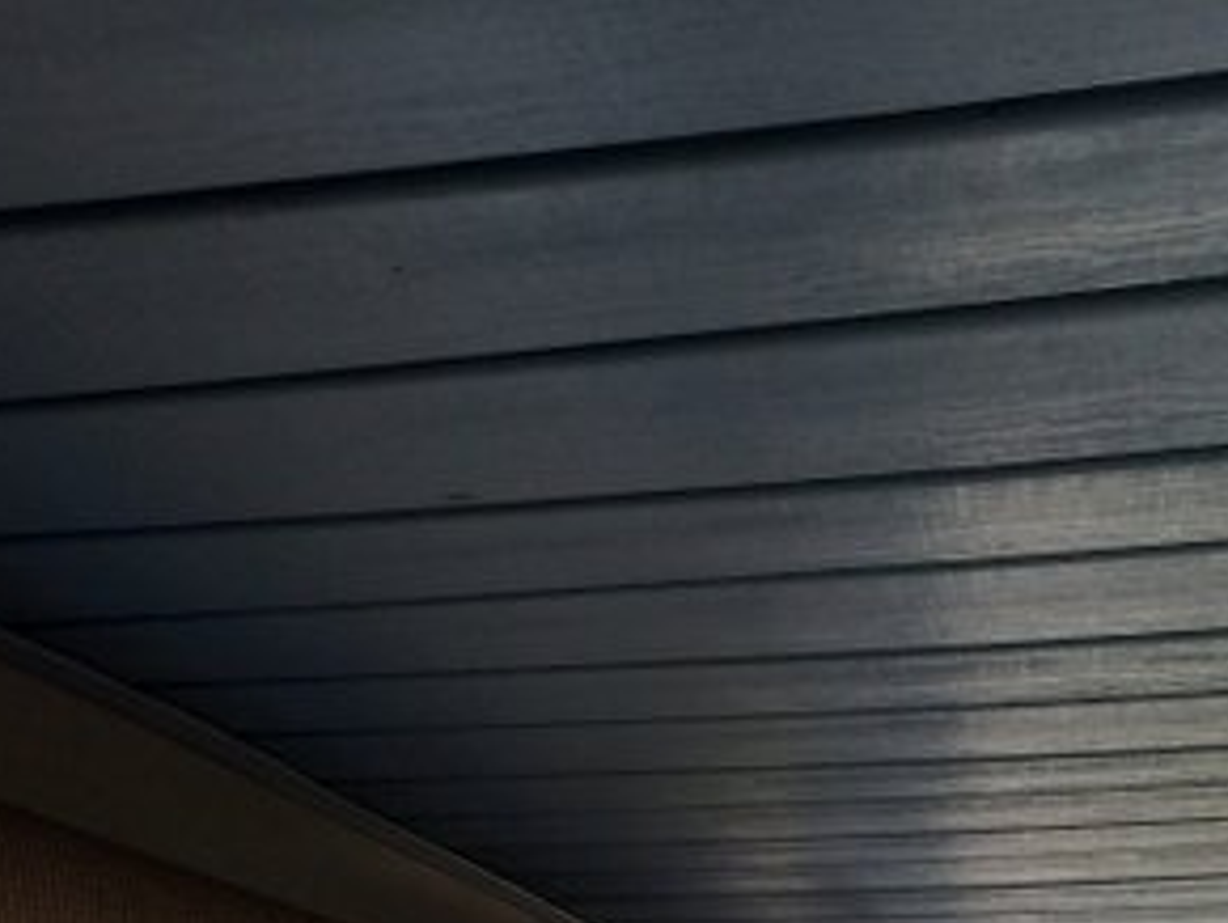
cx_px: 478
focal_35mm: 75
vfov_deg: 18.4
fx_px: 2663
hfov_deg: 25.9
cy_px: 1188
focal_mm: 4.15
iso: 32
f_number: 2.2
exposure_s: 1/214
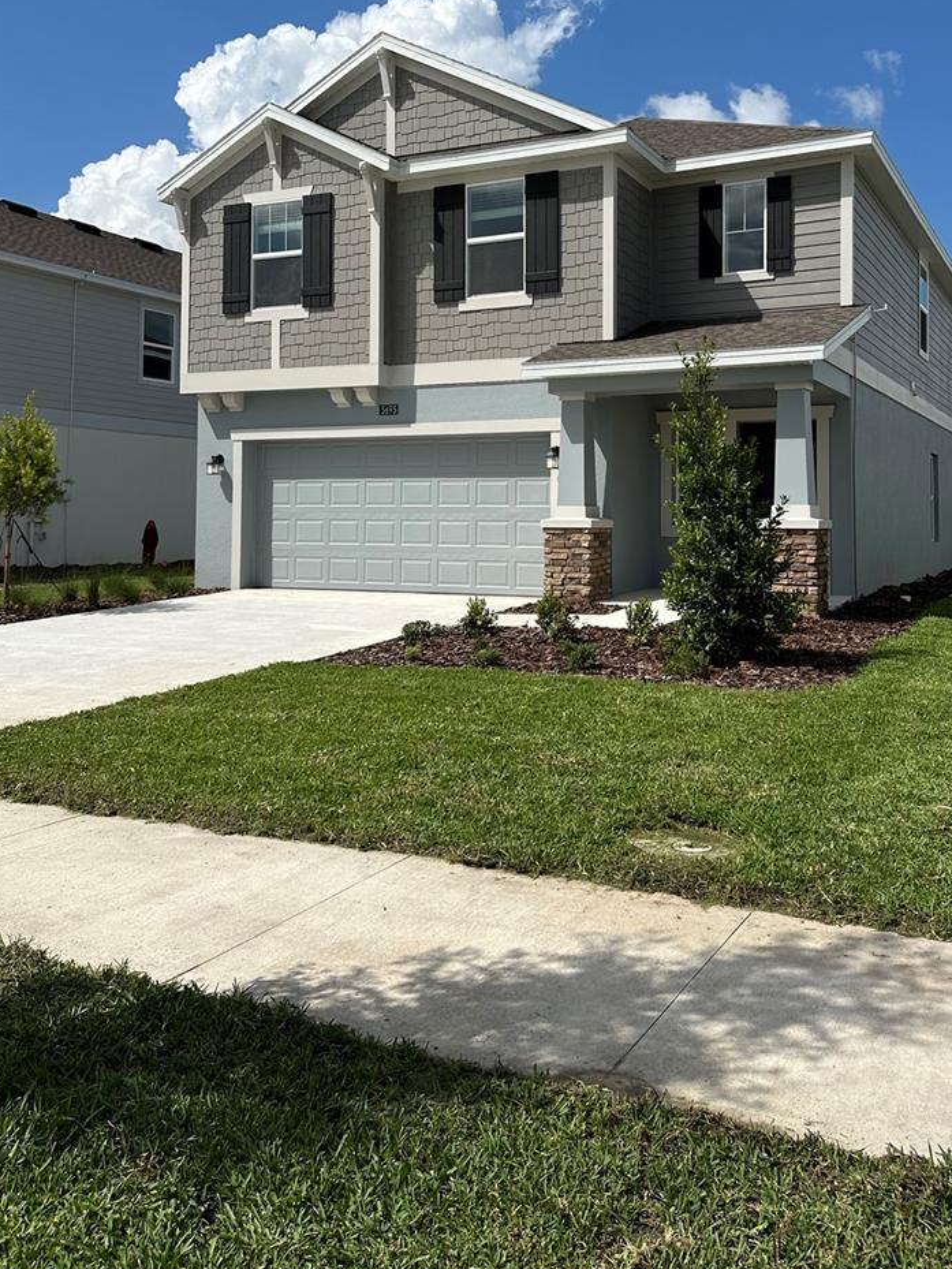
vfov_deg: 57.5
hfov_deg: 45.1
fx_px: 1136
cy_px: 464
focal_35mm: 31
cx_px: 585
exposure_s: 1/8197
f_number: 1.78
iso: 80
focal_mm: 6.86
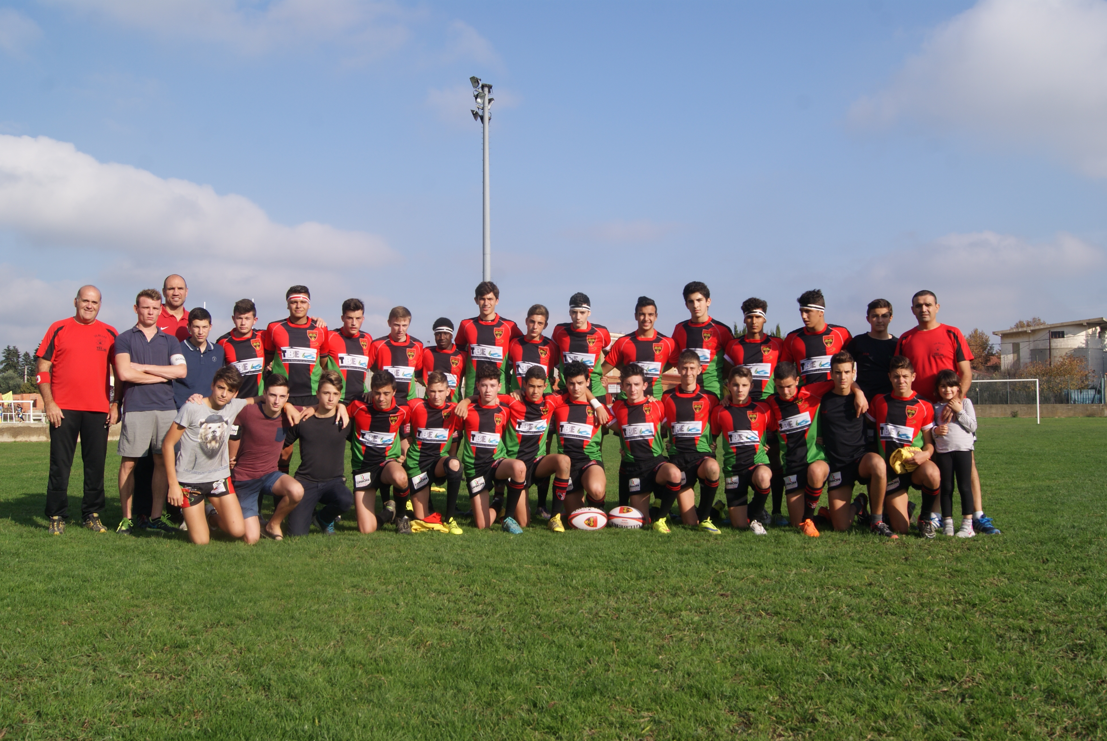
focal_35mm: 36
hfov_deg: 53.1
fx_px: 1108
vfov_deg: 37.0
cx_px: 554
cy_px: 370
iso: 100
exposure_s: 1/160
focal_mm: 24
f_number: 10
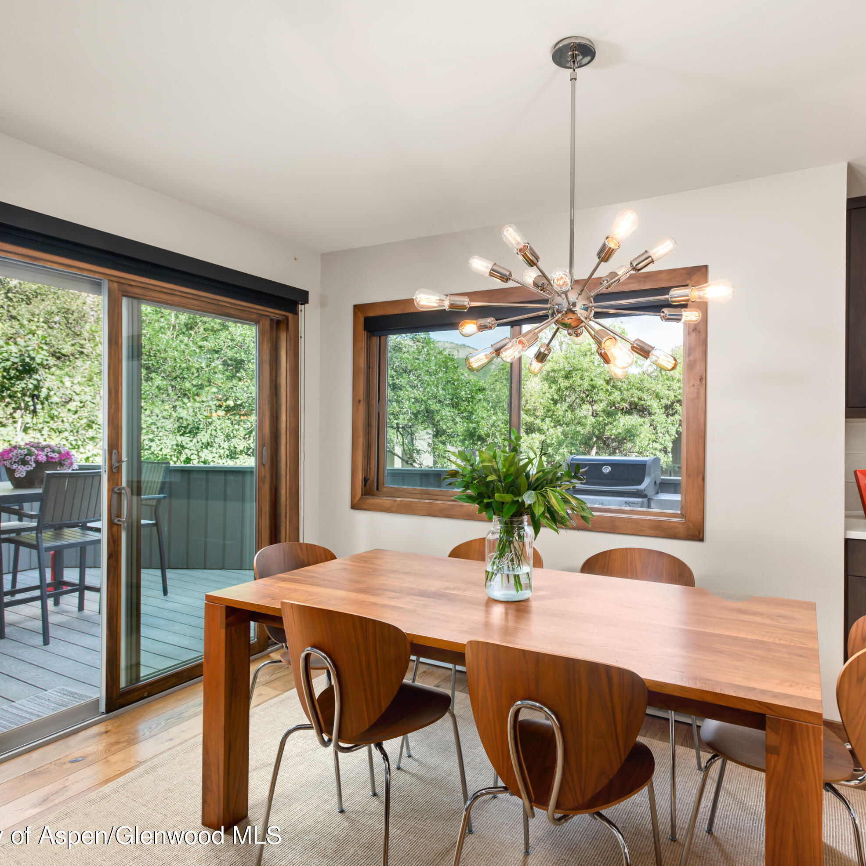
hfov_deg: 69.4
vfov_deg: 69.6
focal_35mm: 22
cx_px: 486
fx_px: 623
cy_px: 436
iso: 400
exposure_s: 1/3
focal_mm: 17
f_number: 7.1
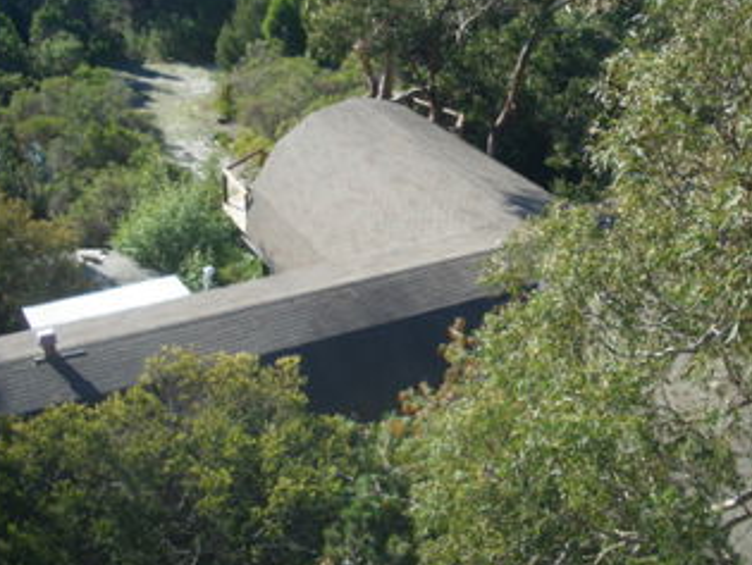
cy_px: 231
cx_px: 392
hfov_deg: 38.1
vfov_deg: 29.1
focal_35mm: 50
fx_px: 1087
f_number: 2.6
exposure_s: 1/500
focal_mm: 5.8
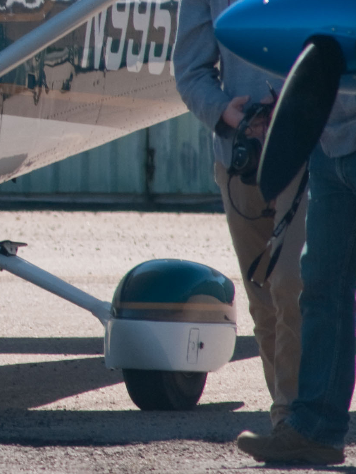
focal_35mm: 1678
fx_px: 23009
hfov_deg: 0.9
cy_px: 15
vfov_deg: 1.2
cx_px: -398
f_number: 7.1
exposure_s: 1/400
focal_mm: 300
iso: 100
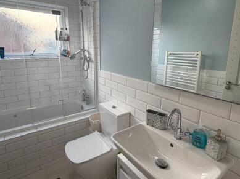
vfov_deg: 63.1
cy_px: 77
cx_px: 116
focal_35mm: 21
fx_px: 145
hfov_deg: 79.0
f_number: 2.2
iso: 160
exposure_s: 1/100
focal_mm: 2.22
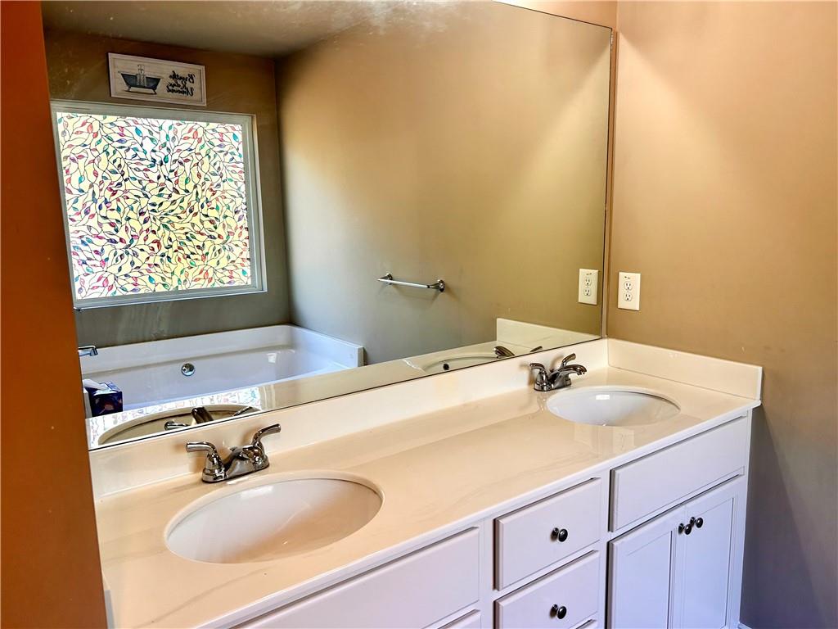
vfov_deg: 53.1
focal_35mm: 26
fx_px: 629
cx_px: 419
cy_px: 314
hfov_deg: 67.3
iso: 80
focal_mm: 5.7
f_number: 1.5
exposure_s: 1/120
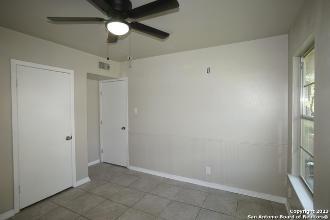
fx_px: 165
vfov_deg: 67.4
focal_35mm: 18
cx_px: 165
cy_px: 110
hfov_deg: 90.0
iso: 160
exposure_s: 1/60
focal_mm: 12
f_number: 4
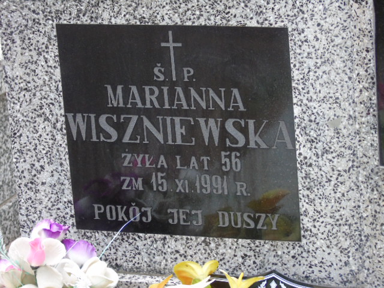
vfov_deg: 9.2
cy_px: 144
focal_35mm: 162
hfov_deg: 12.2
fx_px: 1797
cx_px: 192
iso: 320
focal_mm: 29
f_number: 4.9
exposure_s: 1/125
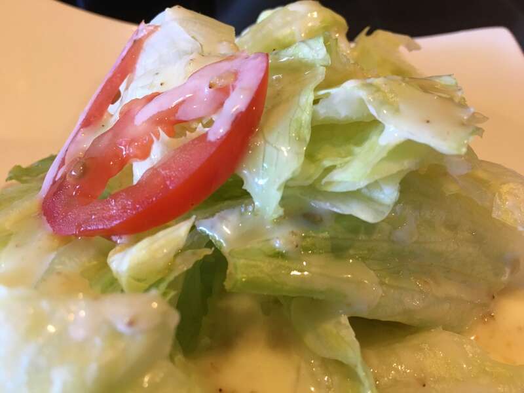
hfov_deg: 61.7
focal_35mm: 29
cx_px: 262
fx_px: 439
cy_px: 196
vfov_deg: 48.2
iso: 125
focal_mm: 4.15
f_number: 2.2
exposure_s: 1/30
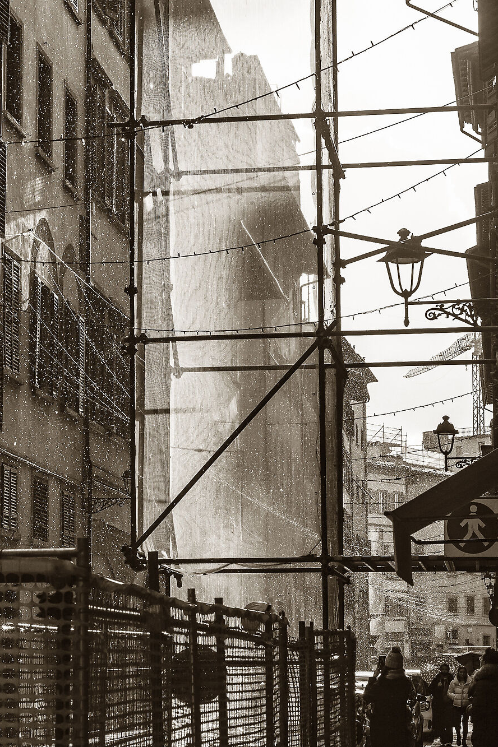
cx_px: 158
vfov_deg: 22.6
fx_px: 1868
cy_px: 444
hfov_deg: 15.1
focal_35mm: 90
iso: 400
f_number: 8
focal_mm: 50
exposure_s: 1/1250
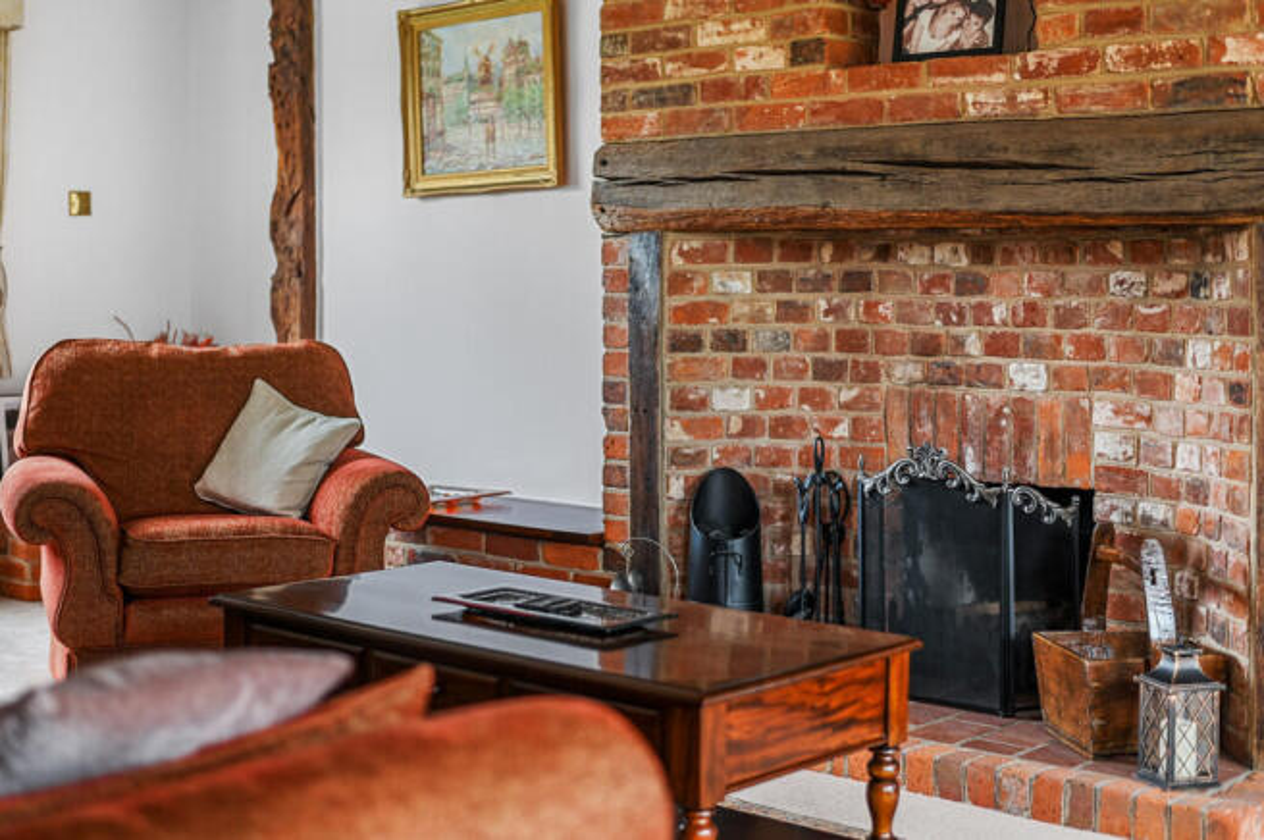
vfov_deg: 26.9
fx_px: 1754
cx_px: 632
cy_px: 420
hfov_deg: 39.6
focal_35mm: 50
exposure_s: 1/13
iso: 400
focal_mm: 50
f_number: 1.8
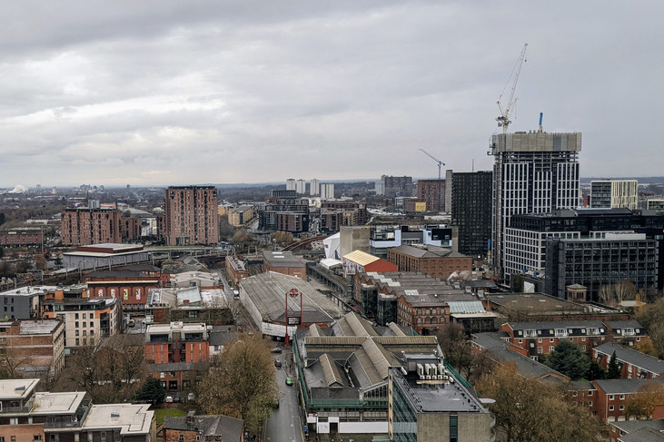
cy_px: 231
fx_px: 756
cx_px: 268
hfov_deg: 47.2
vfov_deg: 32.6
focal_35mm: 41
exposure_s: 1/270
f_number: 1.8
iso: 61
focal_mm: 4.44
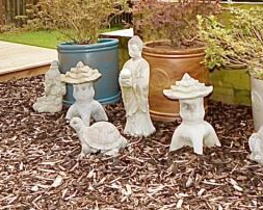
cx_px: 173
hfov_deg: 32.8
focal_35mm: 57
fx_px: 443
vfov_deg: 25.4
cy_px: 1
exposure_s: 1/200
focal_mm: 10
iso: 100
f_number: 7.1
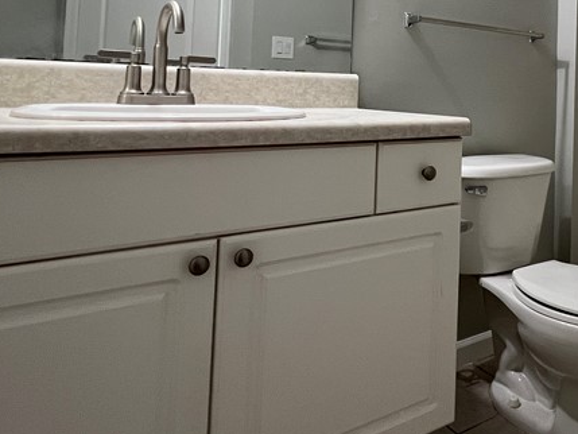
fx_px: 518
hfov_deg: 54.2
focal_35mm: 31
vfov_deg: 42.6
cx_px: 465
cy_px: 65
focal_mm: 1.57
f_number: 1.8
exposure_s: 1/60
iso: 250
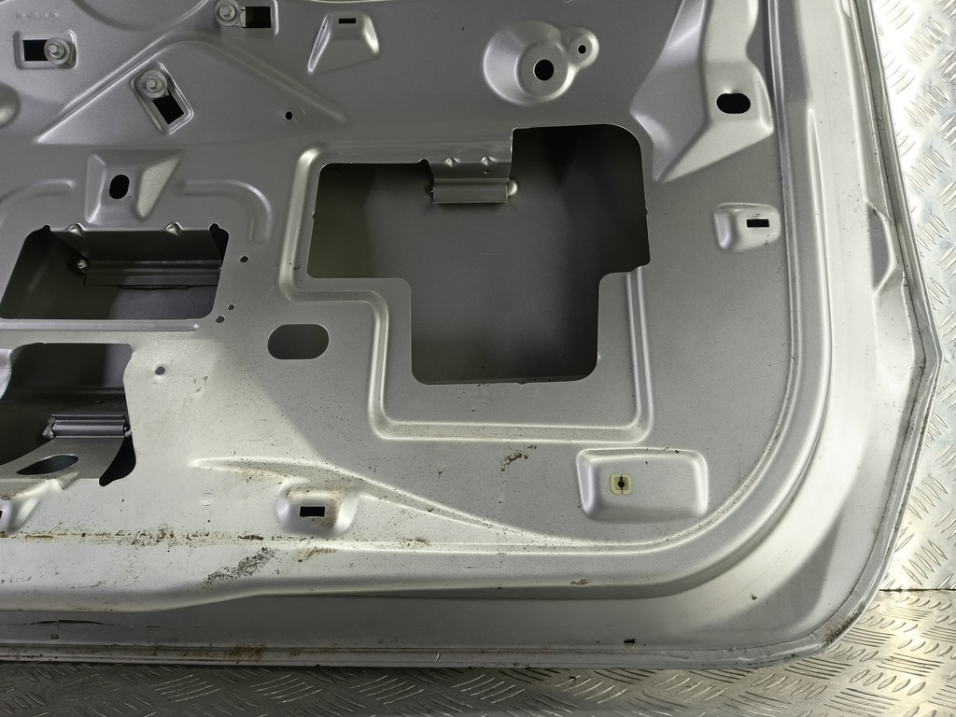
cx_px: 478
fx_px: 635
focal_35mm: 23
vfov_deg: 58.9
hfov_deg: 73.9
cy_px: 358
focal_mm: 4.11
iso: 109
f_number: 1.6
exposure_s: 1/50
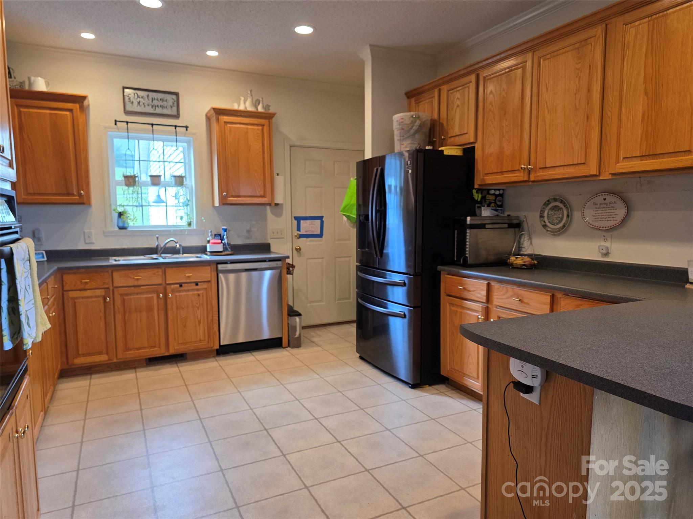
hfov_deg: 73.9
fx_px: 460
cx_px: 346
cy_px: 260
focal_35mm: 23
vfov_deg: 58.9
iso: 160
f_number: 1.7
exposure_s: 1/120
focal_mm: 6.3
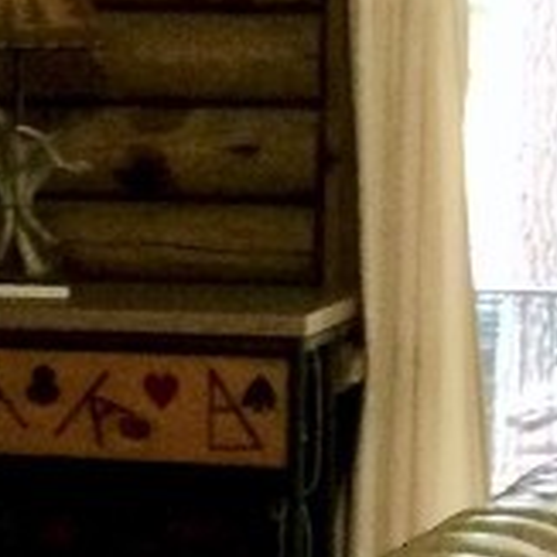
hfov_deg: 9.9
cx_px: -243
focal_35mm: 172
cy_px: 342
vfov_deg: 10.2
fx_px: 3131
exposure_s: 1/15
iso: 400
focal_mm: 3.3
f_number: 2.4
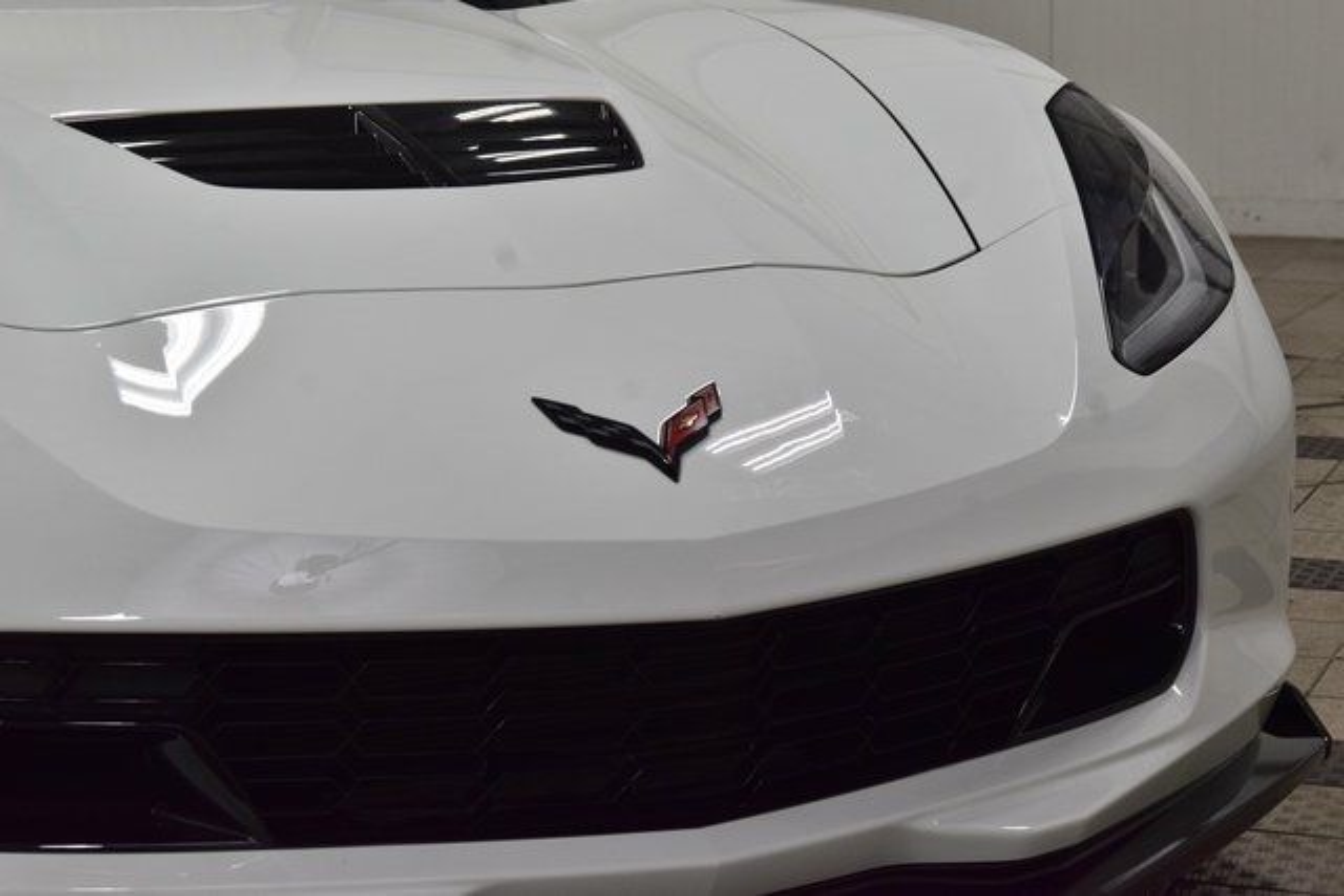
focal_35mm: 98
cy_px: 448
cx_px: 672
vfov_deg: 14.0
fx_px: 3641
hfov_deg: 20.9
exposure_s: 1/125
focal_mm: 65
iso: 1100
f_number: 9
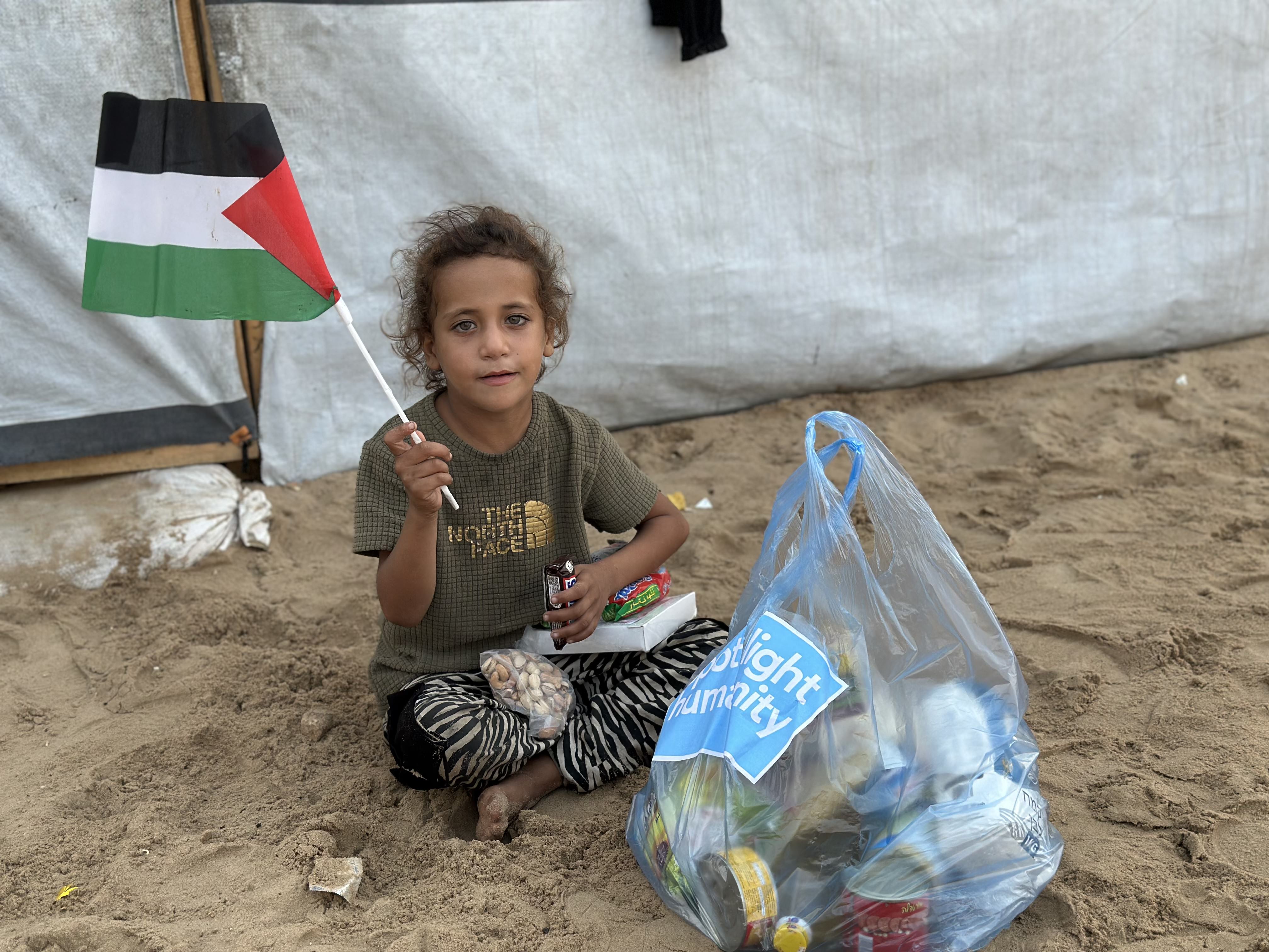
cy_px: 476
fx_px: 1760
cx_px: 634
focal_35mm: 48
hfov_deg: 39.7
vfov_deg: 30.3
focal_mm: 6.86
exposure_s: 1/419
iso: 80
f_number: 1.78
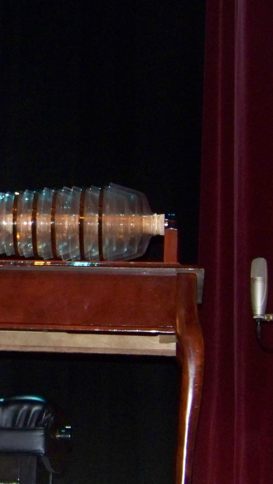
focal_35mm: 118
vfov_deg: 18.2
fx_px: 1518
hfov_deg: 10.1
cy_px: 273
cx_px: -67
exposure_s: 1/30
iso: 400
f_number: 3.2
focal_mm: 11.7
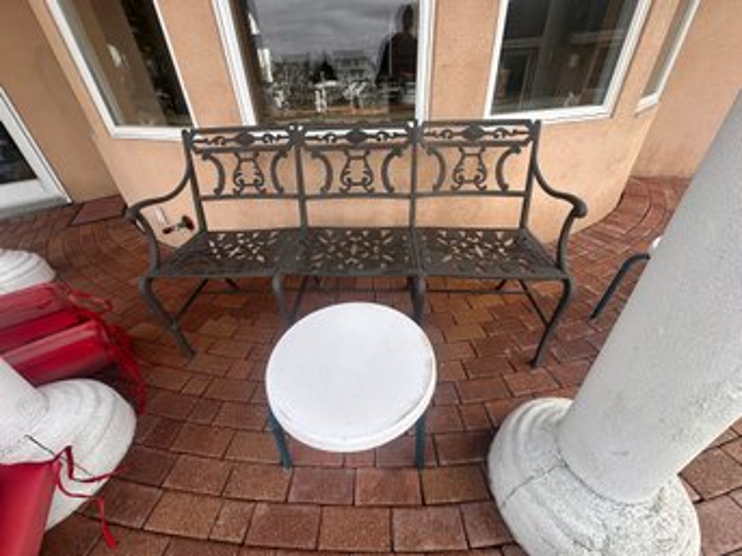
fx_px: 300
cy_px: 278
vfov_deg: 85.6
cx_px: 371
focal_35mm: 14
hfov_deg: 102.1
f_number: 2.2
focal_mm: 2.22
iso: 40
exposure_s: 1/569
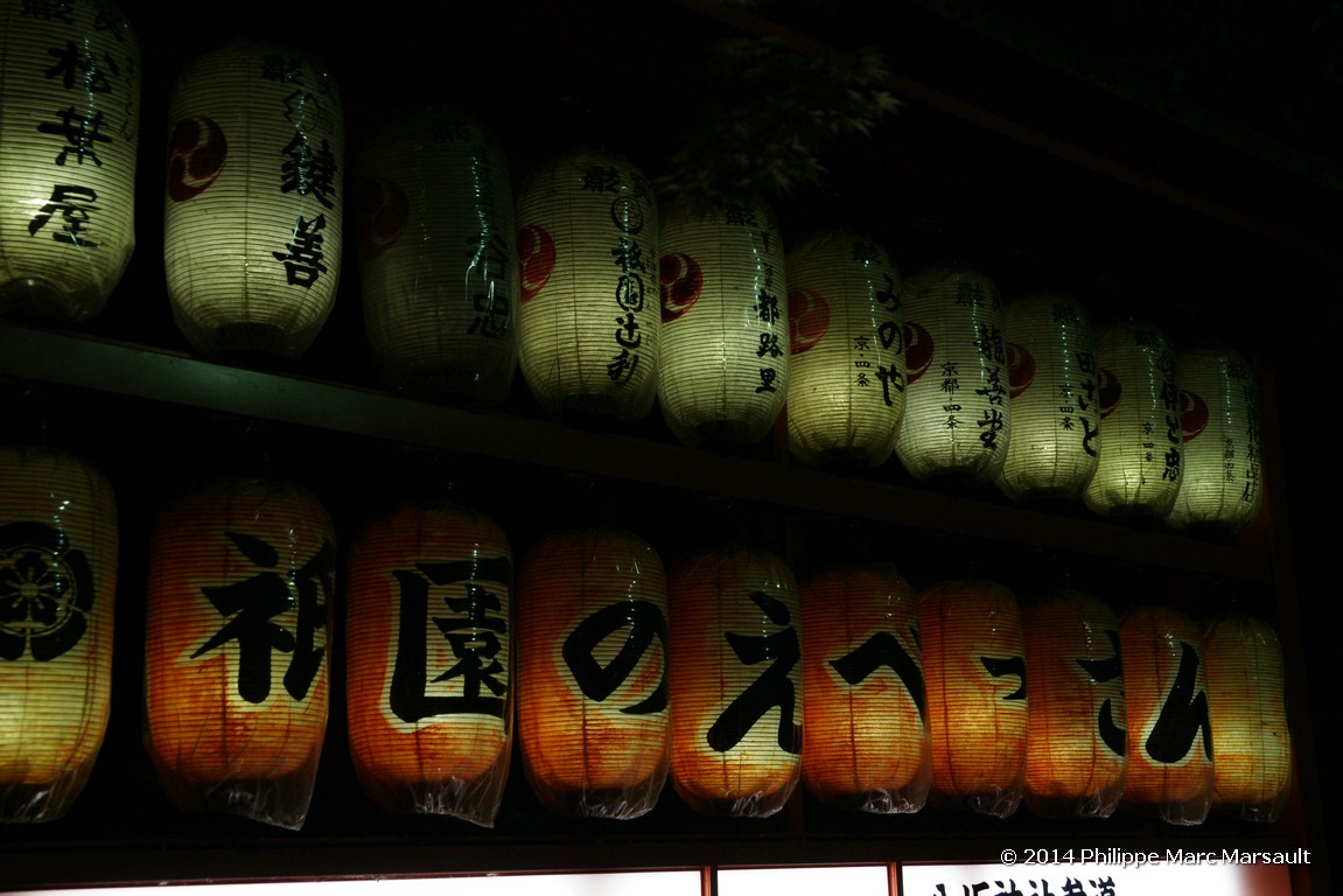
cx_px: 672
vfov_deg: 27.0
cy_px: 448
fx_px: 1866
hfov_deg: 39.6
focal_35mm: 50
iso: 800
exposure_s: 1/60
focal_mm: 50
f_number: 4.5
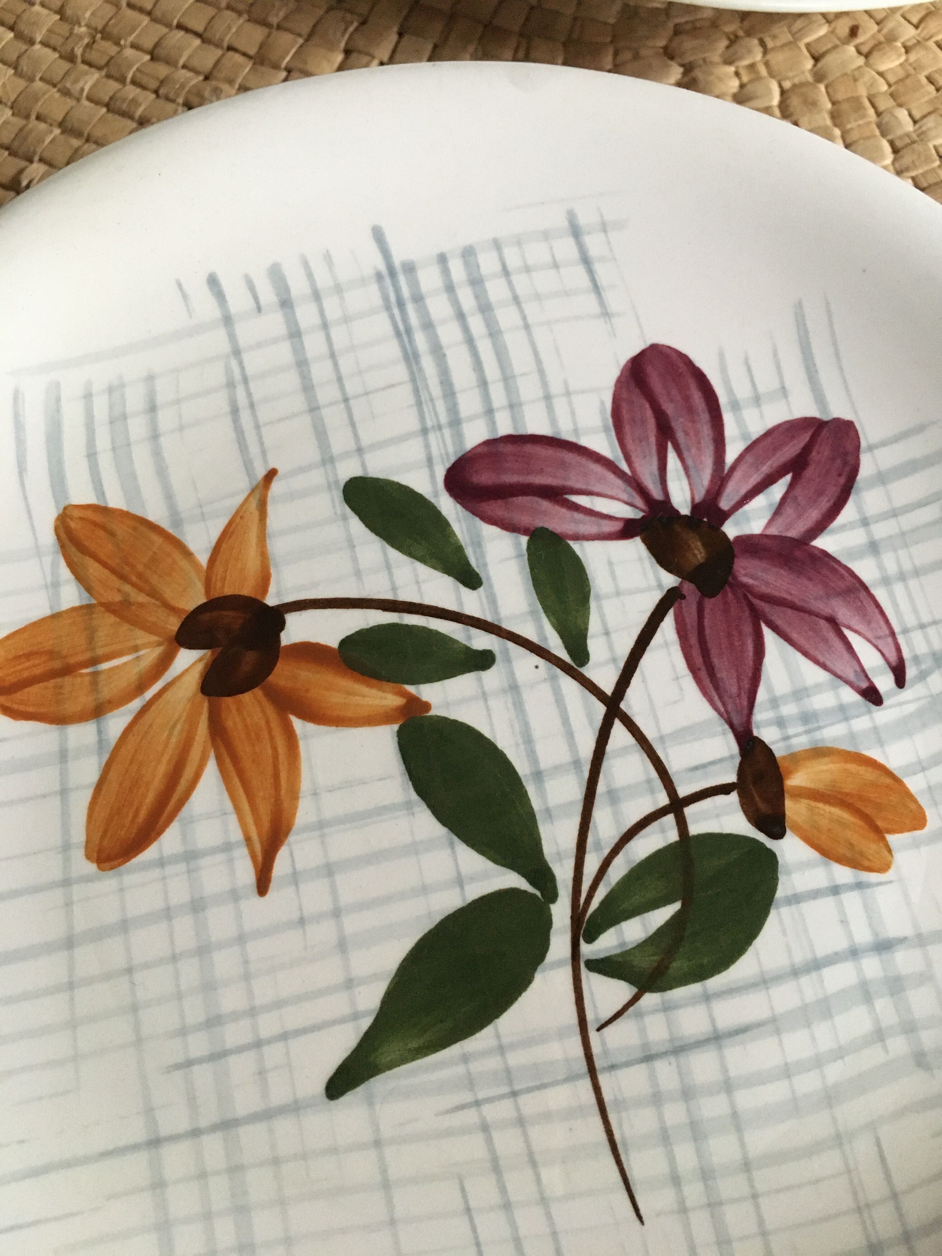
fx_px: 1052
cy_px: 628
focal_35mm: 29
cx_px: 471
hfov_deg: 48.2
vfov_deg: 61.7
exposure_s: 1/25
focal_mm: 4.15
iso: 200
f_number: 2.2
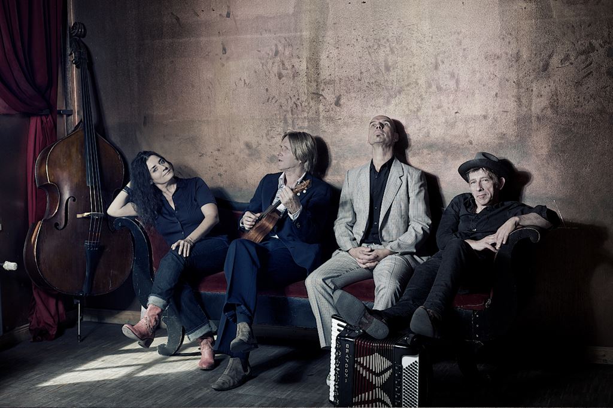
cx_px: 306
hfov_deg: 39.6
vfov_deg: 27.0
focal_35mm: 50
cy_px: 204
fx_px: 851
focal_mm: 50
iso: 200
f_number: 4.5
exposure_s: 1/200
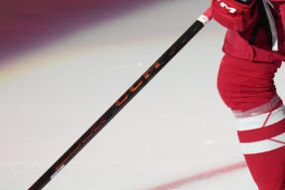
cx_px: 119
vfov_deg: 1.0
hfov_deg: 1.5
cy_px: 57
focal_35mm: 1422
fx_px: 11257
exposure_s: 1/1250
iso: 3200
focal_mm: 400
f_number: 2.8
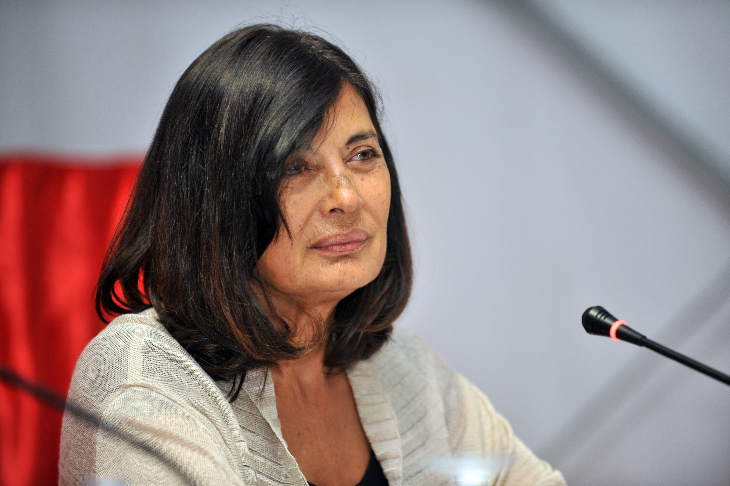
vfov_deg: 6.9
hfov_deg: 10.3
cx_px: 365
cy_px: 243
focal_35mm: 200
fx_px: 4053
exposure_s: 1/125
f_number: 3.2
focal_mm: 200
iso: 640
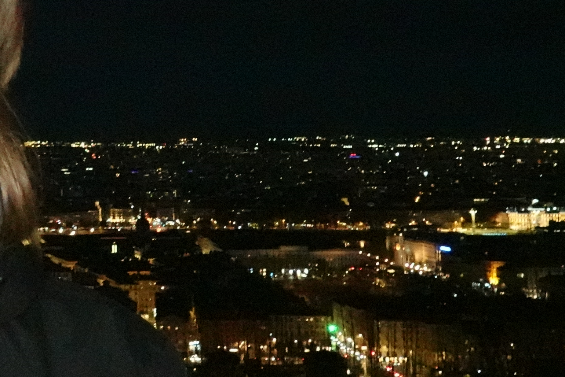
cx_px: -39
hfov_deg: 26.5
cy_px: 54
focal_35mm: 71
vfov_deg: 18.9
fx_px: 1114
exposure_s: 1/125
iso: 8000
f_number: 2.8
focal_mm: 9
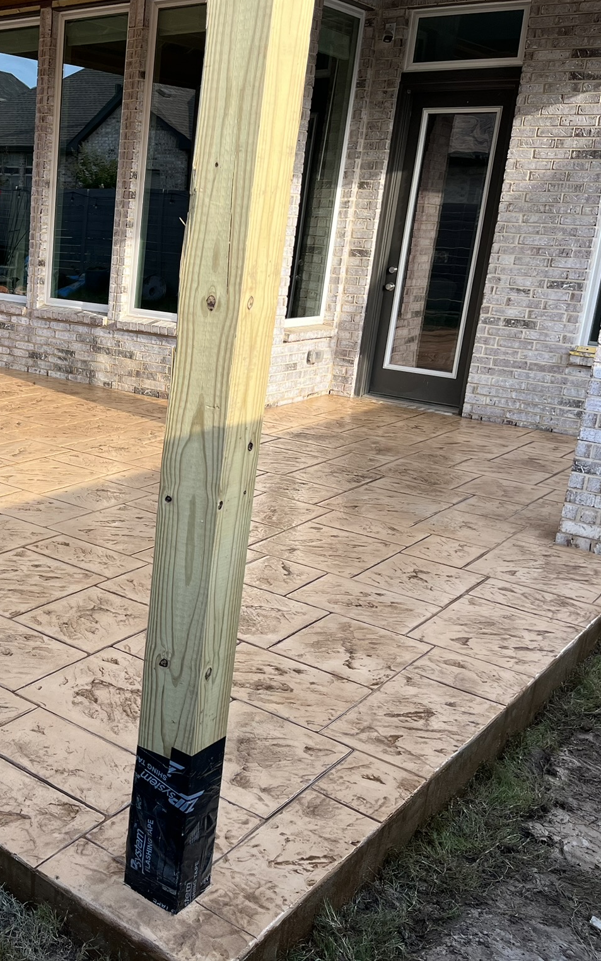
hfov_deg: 31.9
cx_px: 4
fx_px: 970
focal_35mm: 37
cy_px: 478
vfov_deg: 52.8
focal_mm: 5.1
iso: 50
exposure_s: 1/751
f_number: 1.6
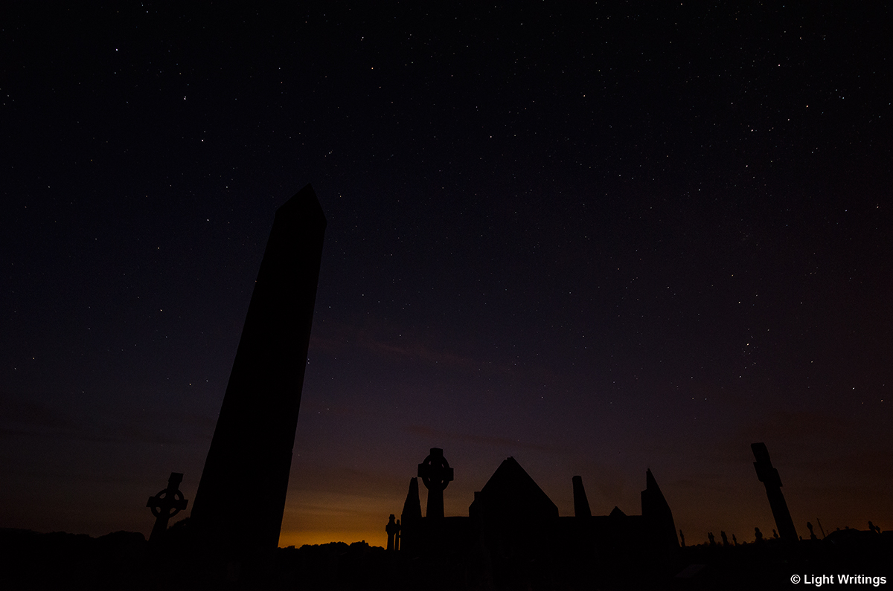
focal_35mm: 16
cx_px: 446
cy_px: 296
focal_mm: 10.5
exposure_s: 30
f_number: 8
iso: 2000
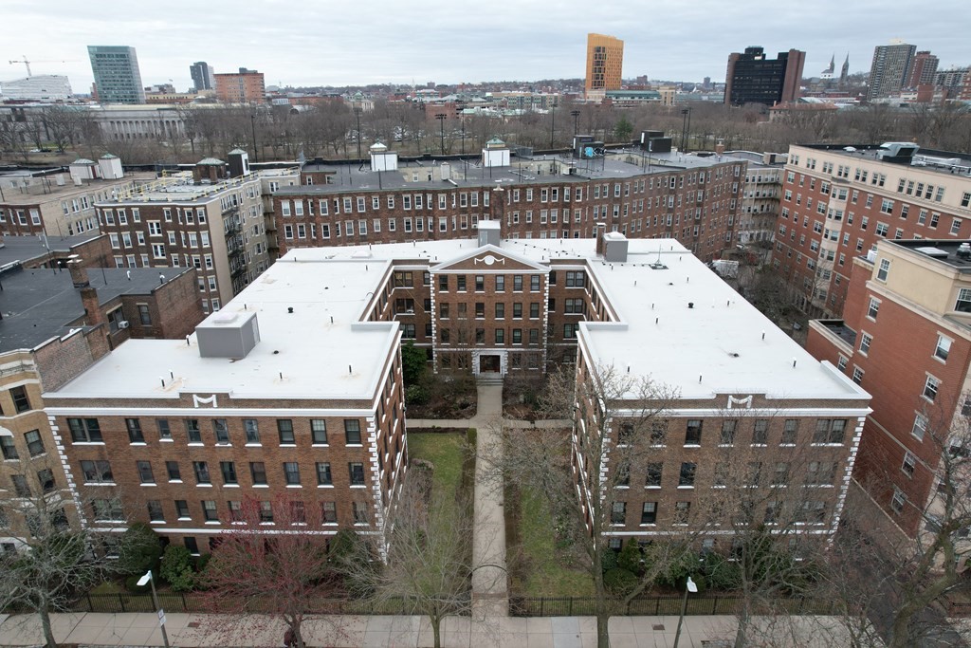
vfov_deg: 57.2
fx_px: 593
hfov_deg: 78.6
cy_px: 324
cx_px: 486
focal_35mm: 22
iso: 100
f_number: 2.8
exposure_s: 1/800
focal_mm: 8.38
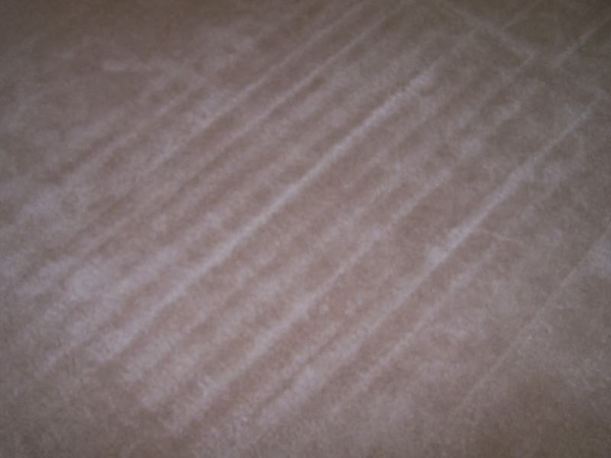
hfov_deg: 49.0
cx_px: 306
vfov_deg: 37.7
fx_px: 671
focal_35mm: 38
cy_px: 229
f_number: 2.8
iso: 140
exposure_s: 1/60
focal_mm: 6.3
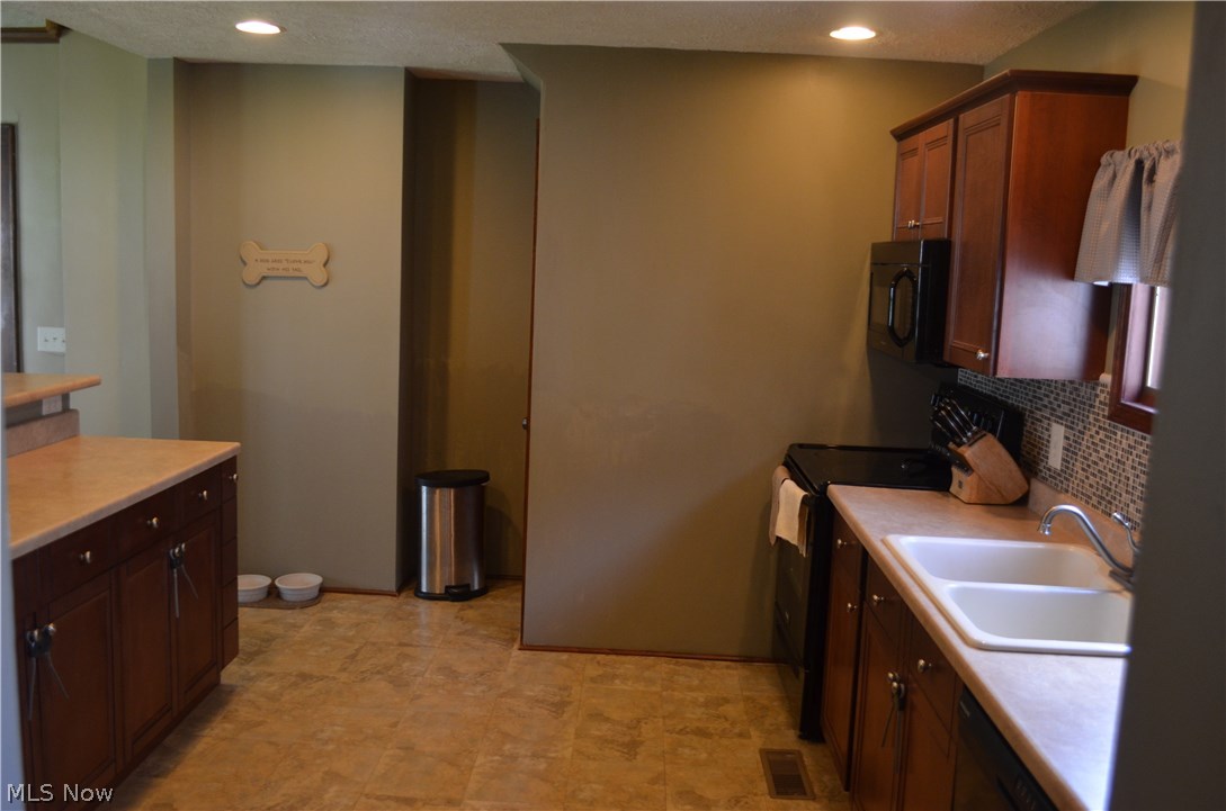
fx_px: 1121
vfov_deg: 39.8
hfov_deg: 57.3
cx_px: 613
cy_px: 406
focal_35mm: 33
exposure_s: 1/30
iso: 800
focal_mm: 22
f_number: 3.8
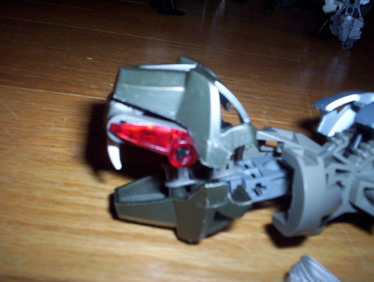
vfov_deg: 37.9
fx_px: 412
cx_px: 187
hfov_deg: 48.9
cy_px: 141
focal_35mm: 38
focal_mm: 4.99
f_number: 4.5
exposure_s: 1/60
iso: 140
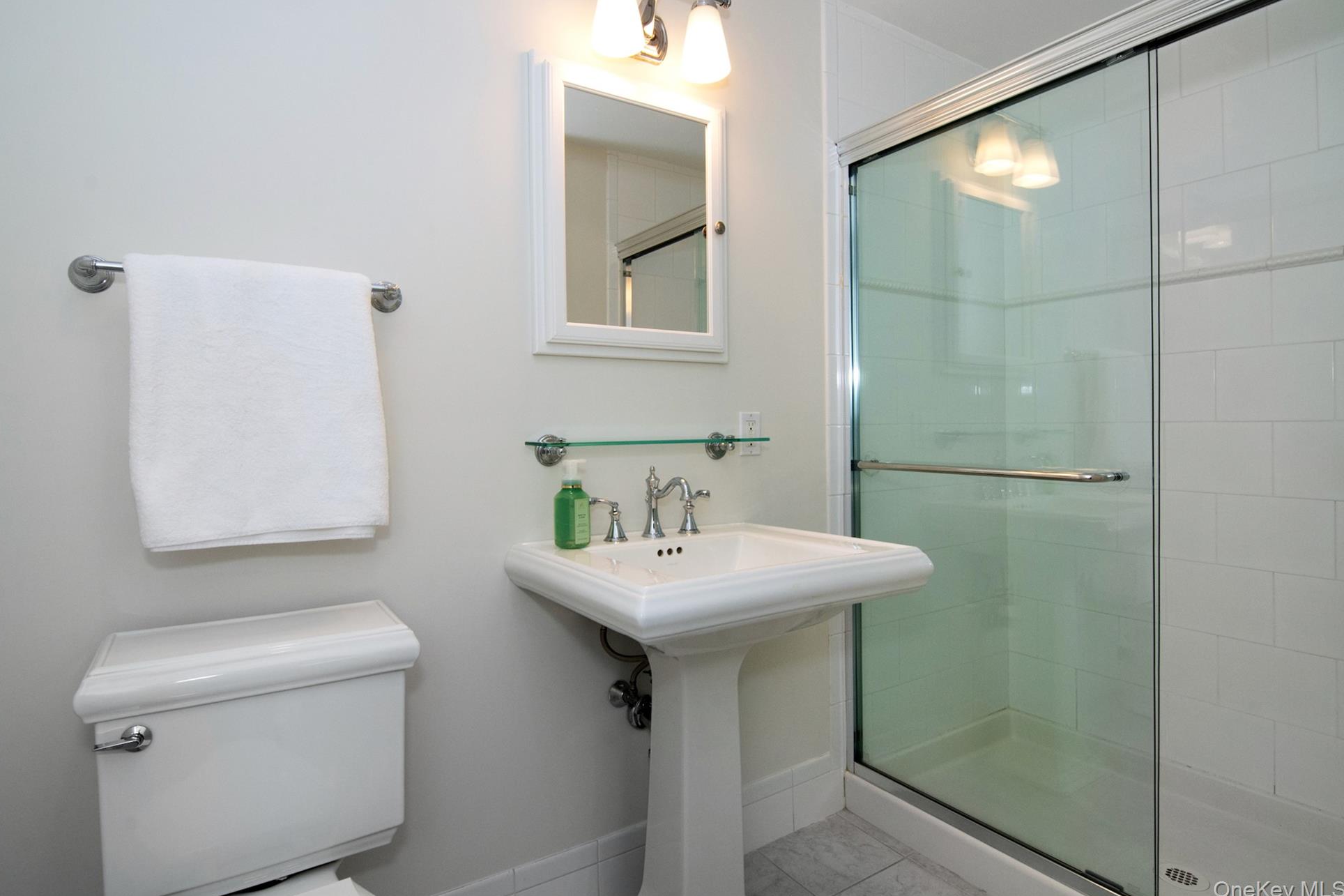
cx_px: 641
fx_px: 654
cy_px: 431
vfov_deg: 68.8
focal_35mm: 18
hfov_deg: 91.5
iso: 640
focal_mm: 11
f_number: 11
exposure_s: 1/100
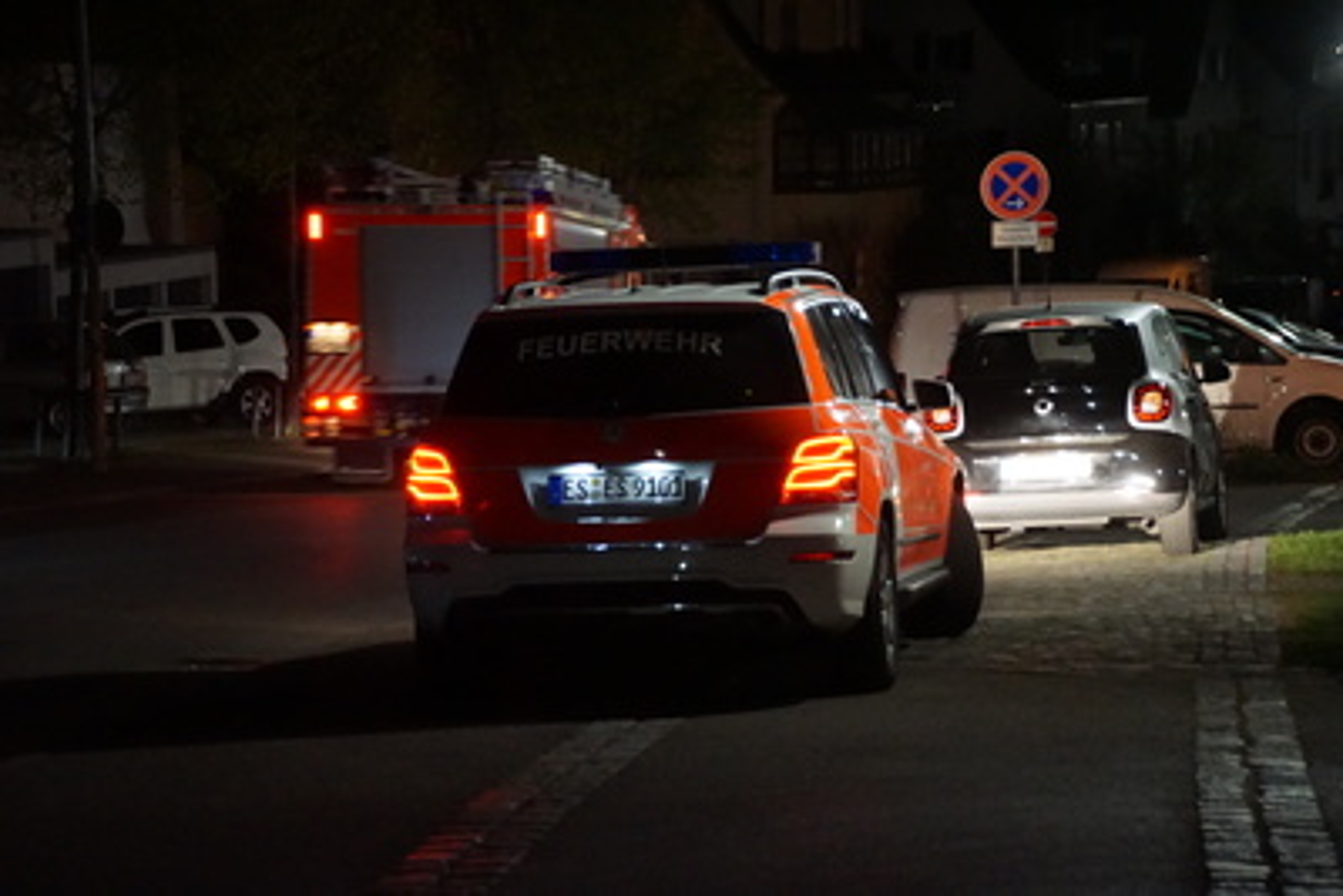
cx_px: 672
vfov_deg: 10.2
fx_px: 5038
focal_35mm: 135
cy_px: 448
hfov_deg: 15.2
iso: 6400
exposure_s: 1/15
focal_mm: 90
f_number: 5.6
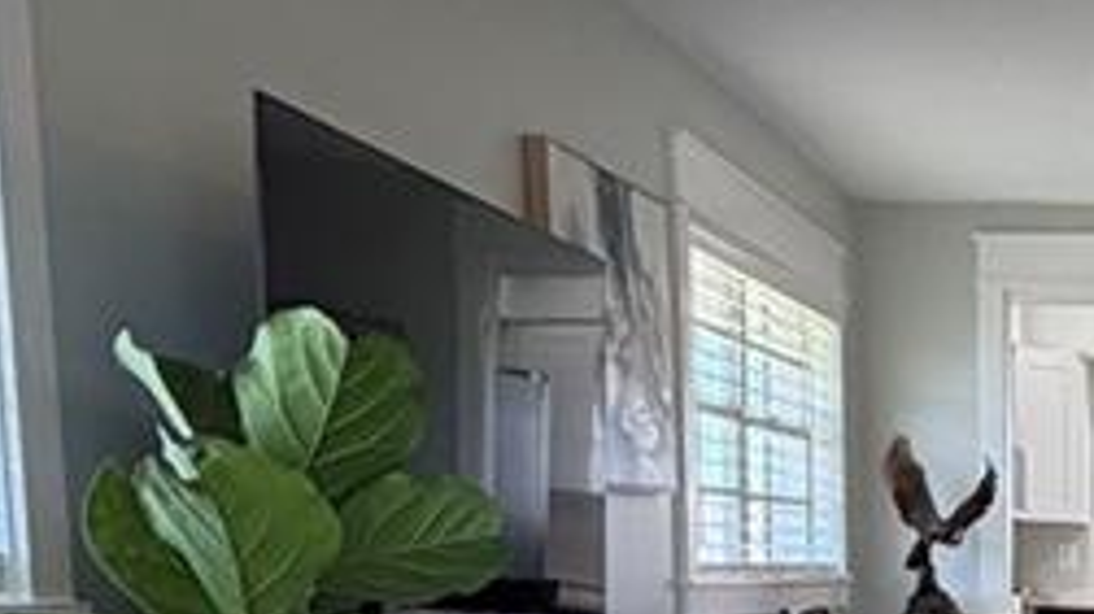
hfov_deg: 26.8
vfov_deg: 15.2
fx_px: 2117
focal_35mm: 73
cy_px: 928
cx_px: 1186
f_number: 2.2
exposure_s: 1/120
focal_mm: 2.22
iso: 160
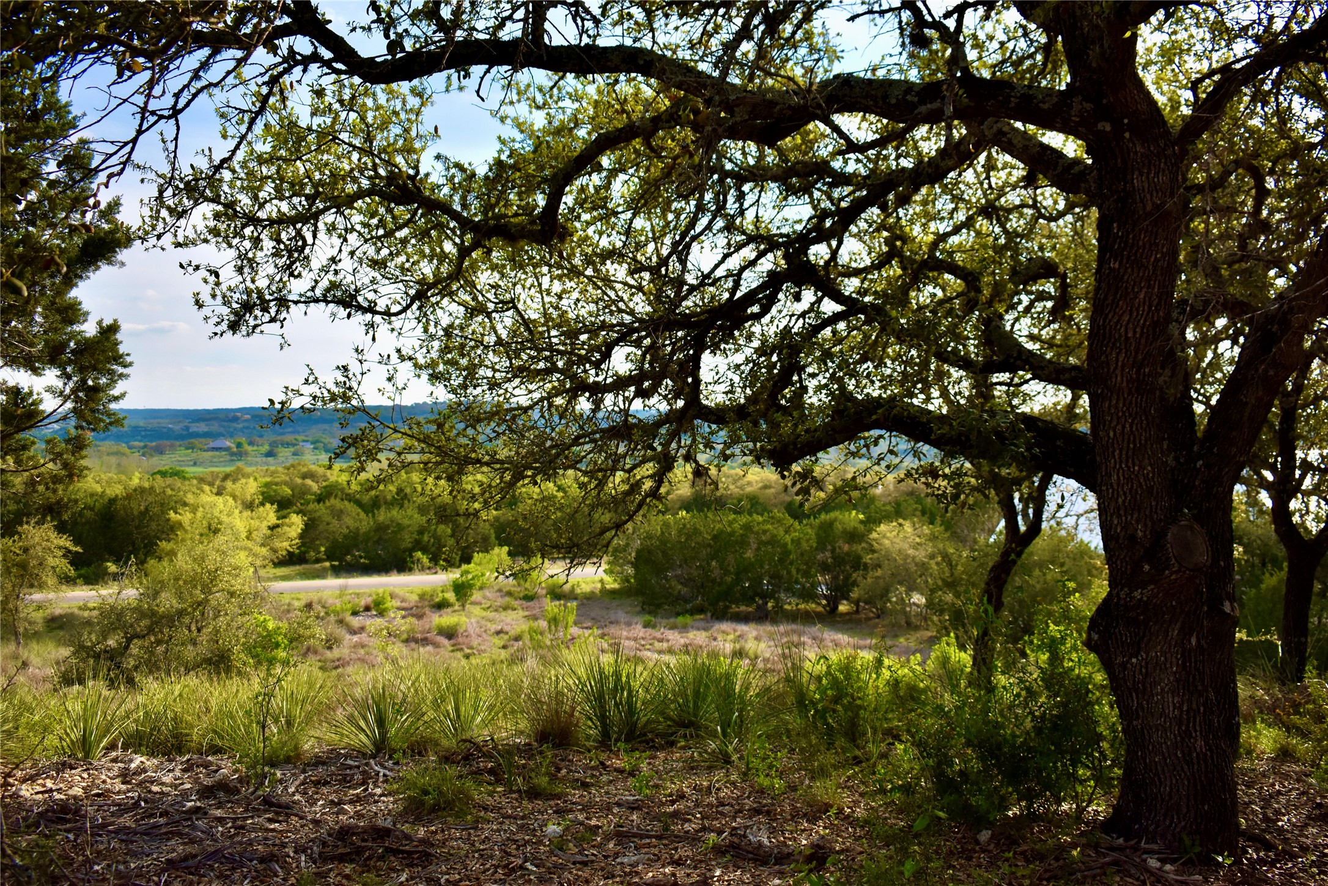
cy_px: 443
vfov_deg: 40.0
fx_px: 1217
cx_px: 664
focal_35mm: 33
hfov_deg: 57.2
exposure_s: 1/2500
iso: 640
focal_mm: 22
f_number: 5
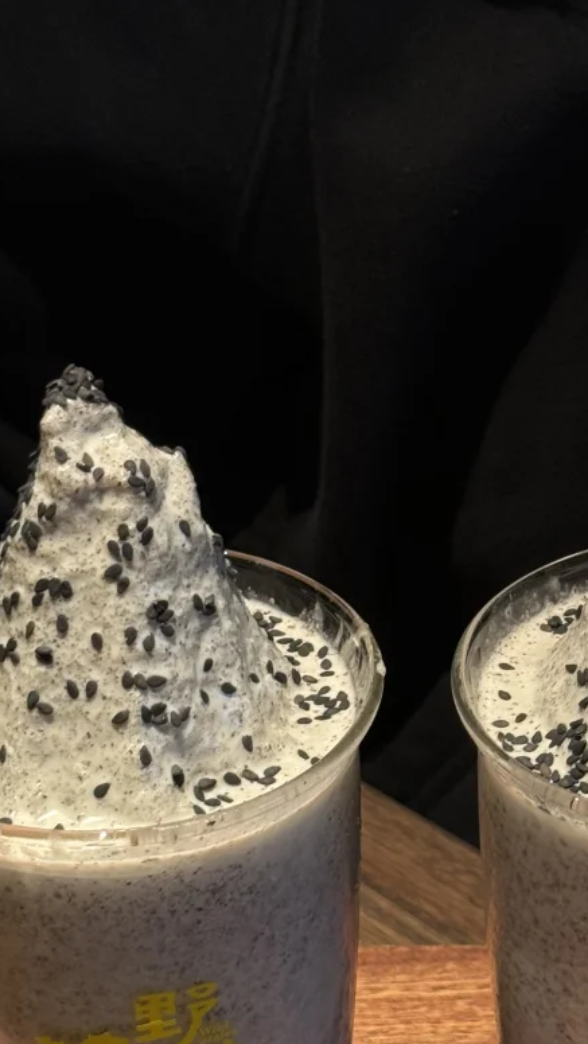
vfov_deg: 21.9
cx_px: 408
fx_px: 2686
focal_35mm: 97
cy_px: 675
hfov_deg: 12.5
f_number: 1.78
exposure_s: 1/50
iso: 80
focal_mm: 6.76
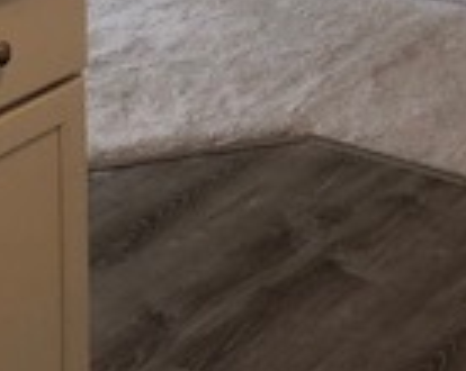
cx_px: -61
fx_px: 1749
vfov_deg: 10.9
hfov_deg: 14.8
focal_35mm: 127
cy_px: -405
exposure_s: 1/40
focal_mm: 4
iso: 25
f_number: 1.8
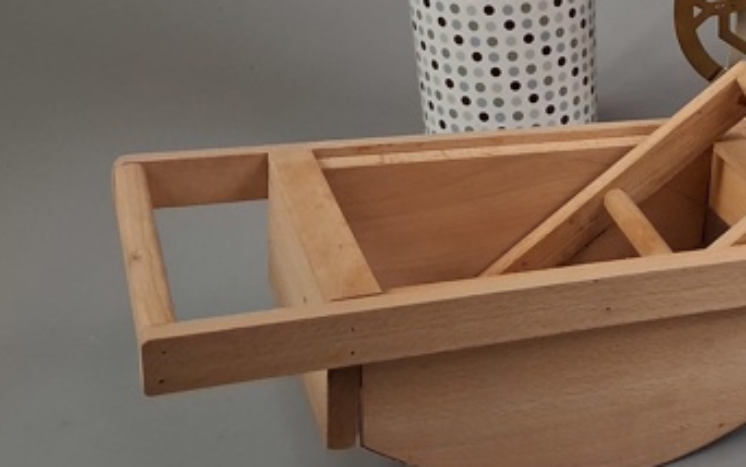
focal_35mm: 67
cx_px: 774
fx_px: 1363
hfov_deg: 28.4
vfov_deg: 19.3
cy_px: 116
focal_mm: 4
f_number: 1.8
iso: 320
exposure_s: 1/100
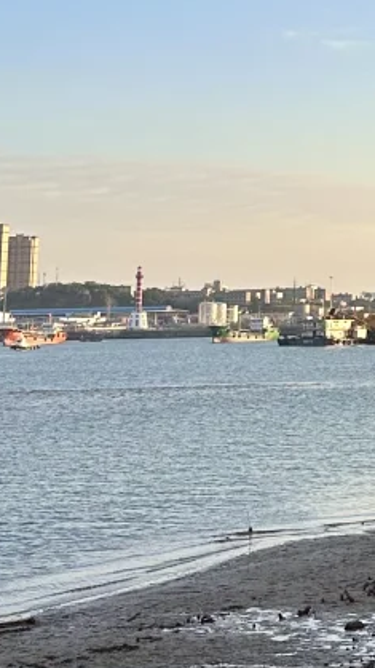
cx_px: 471
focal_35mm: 90
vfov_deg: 22.9
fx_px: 1592
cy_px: 24
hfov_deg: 13.0
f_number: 1.78
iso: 80
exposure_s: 1/2353
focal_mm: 6.86
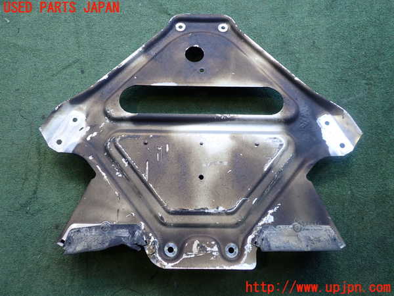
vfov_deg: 46.8
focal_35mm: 30
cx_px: 197
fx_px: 341
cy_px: 148
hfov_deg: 60.0
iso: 200
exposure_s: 1/125
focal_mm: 5.4
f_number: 2.3
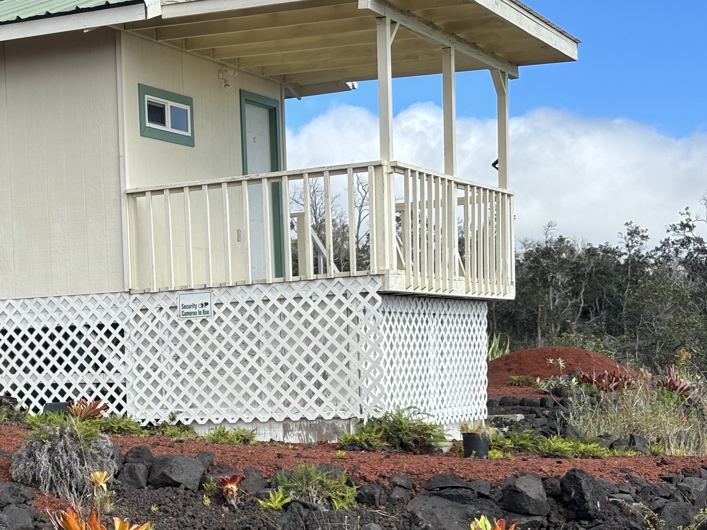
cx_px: 153
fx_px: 1675
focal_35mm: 82
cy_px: 369
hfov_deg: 23.5
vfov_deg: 17.9
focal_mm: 5.96
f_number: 1.6
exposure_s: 1/2398
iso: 40
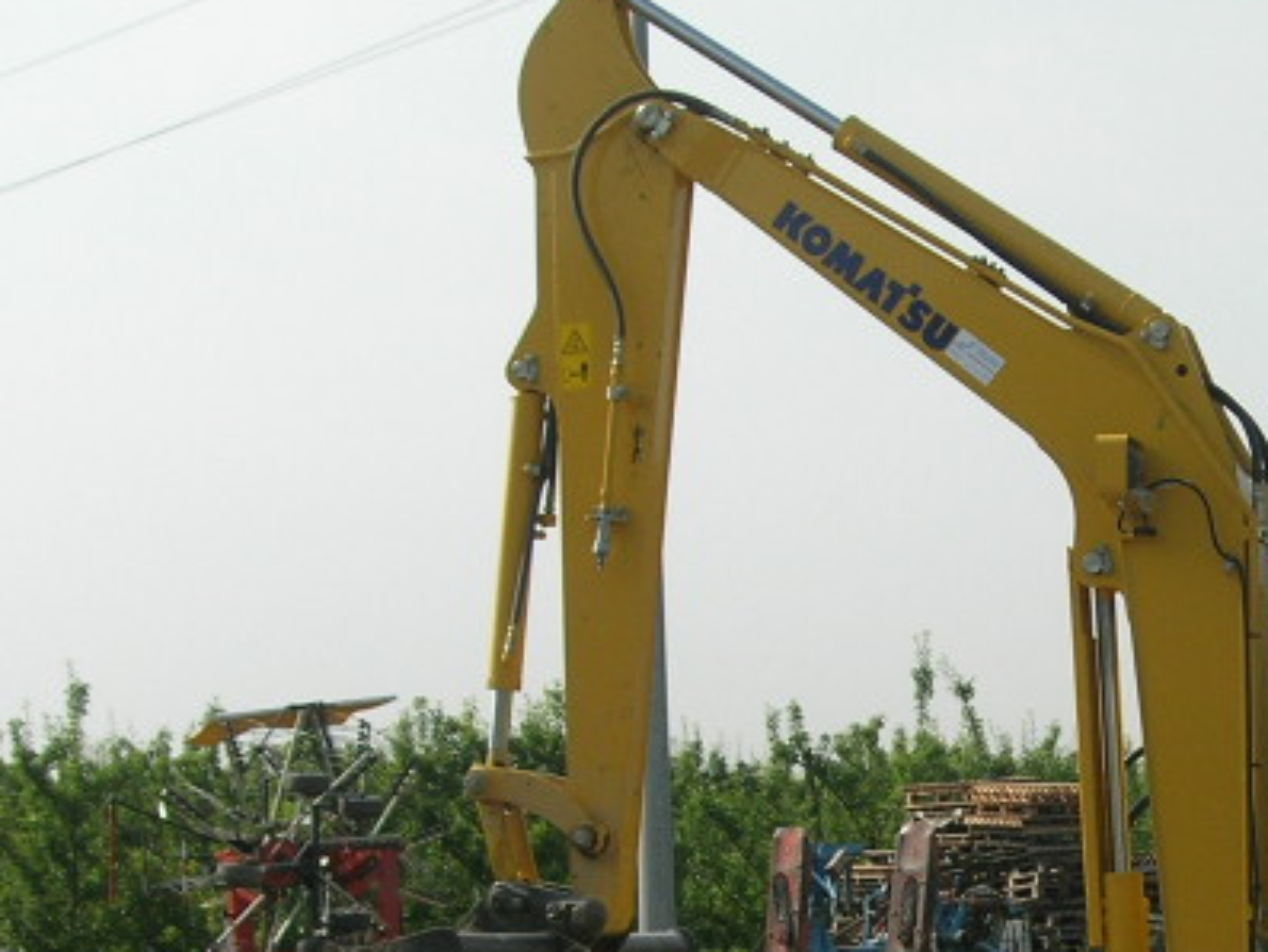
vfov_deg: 14.9
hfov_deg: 19.4
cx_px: 1268
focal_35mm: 98
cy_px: 923
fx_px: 3591
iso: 64
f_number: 4.8
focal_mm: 7.8
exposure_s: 1/668
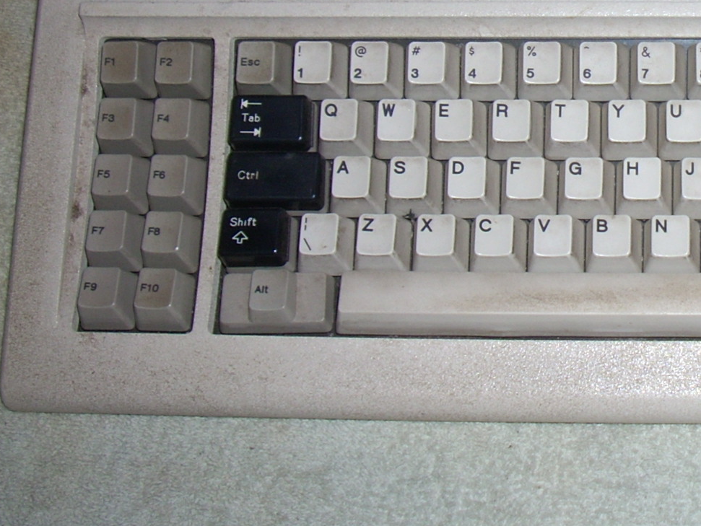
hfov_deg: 23.8
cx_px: 717
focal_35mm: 78
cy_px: 82
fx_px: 1580
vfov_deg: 18.7
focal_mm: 6.2
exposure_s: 1/60
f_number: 2.8
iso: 64
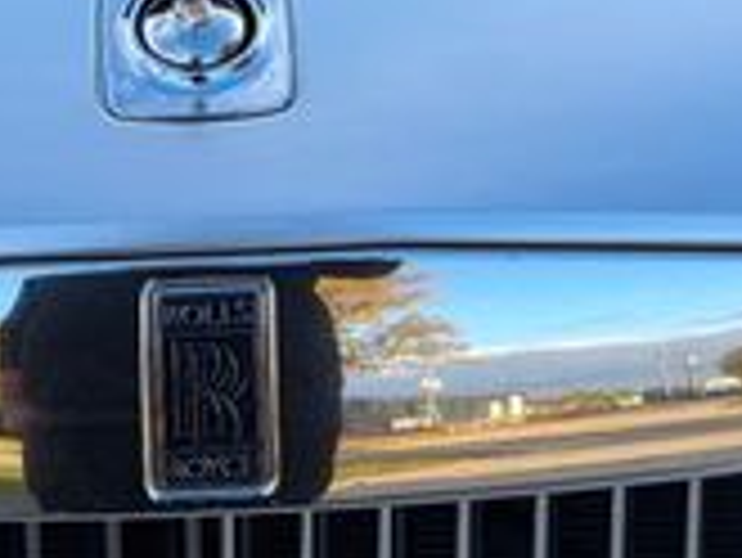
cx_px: 202
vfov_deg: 14.2
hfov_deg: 20.9
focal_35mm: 93
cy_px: -414
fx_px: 1995
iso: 80
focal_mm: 6.76
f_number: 1.78
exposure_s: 1/1230
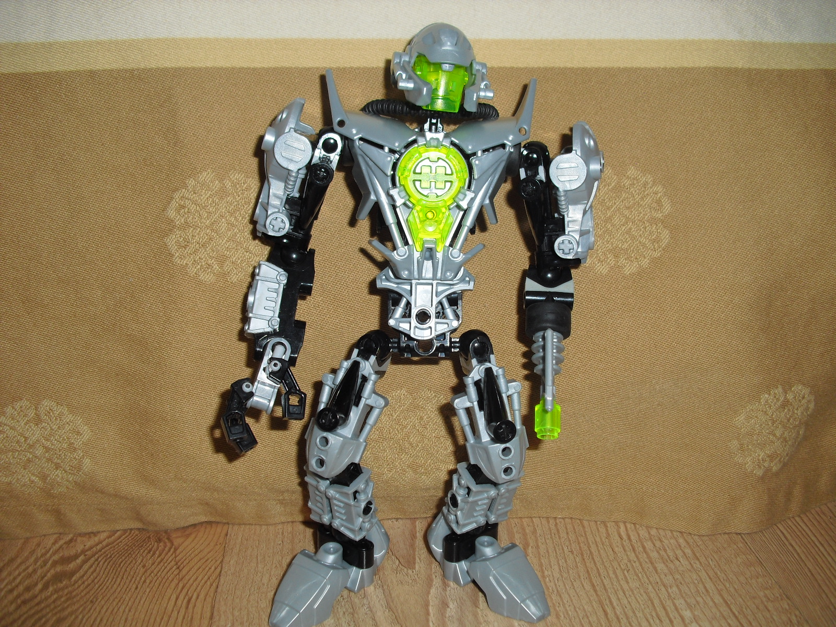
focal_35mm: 36
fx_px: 869
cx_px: 418
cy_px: 314
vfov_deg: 39.7
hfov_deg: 51.4
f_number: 3.1
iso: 100
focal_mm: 6.3
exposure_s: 1/60
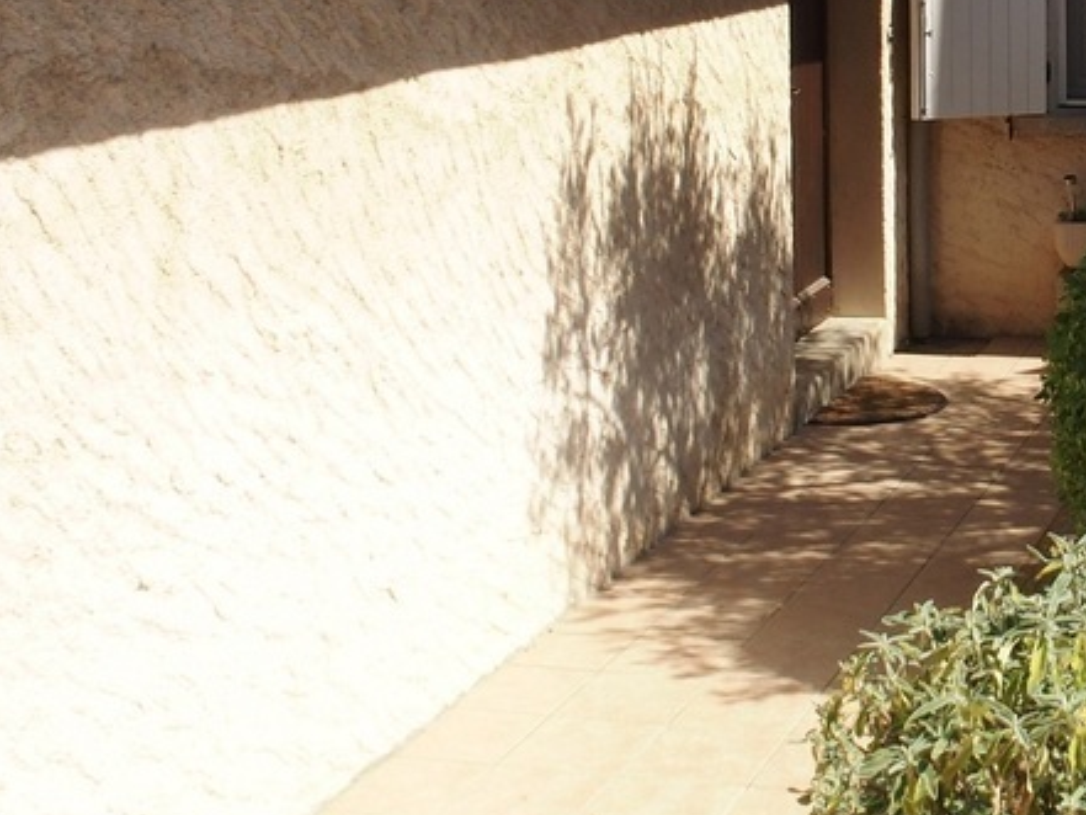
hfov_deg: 27.4
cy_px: 44
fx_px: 2040
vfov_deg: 21.9
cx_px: 1177
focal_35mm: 65
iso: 100
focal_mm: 6
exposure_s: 1/200
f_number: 8
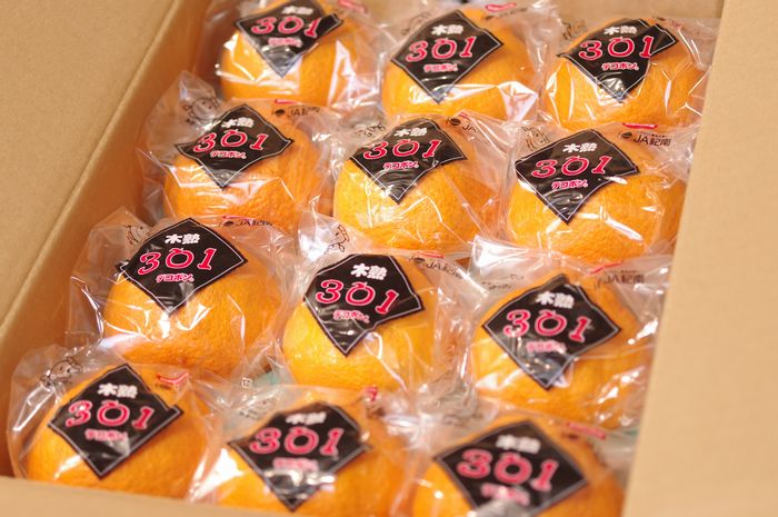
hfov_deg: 27.0
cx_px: 389
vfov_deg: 18.1
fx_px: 1619
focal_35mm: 75
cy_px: 258
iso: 100
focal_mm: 50
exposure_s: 1/100
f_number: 2.8
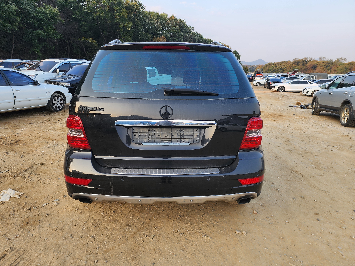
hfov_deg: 71.6
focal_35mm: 24
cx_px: 171
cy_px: 132
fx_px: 246
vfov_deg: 56.8
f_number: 1.8
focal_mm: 6.4
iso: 20
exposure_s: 1/180
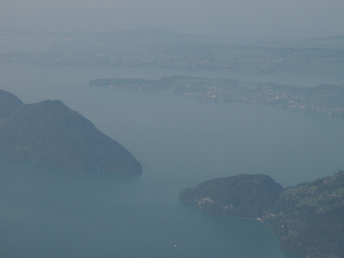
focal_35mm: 140
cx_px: 172
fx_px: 1391
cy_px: 129
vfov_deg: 10.6
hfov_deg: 14.1
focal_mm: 22.9
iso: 50
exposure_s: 1/250
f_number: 8
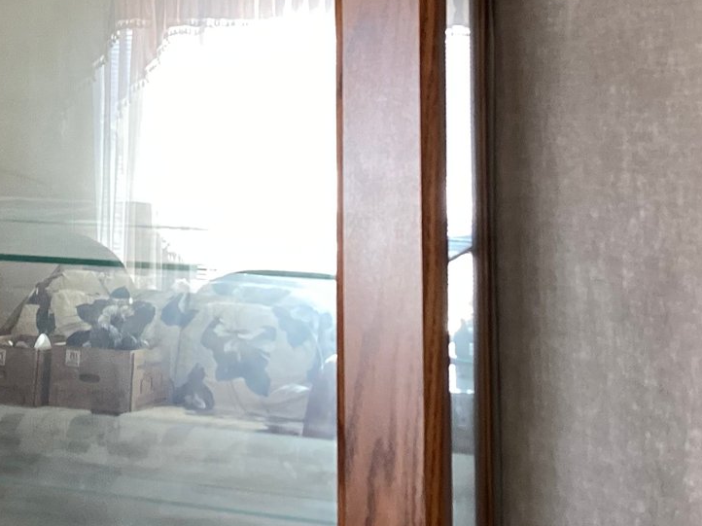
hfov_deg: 28.4
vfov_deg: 21.6
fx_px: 1318
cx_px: 41
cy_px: -19
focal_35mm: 65
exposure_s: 1/60
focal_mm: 3.3
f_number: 2.4
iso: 200
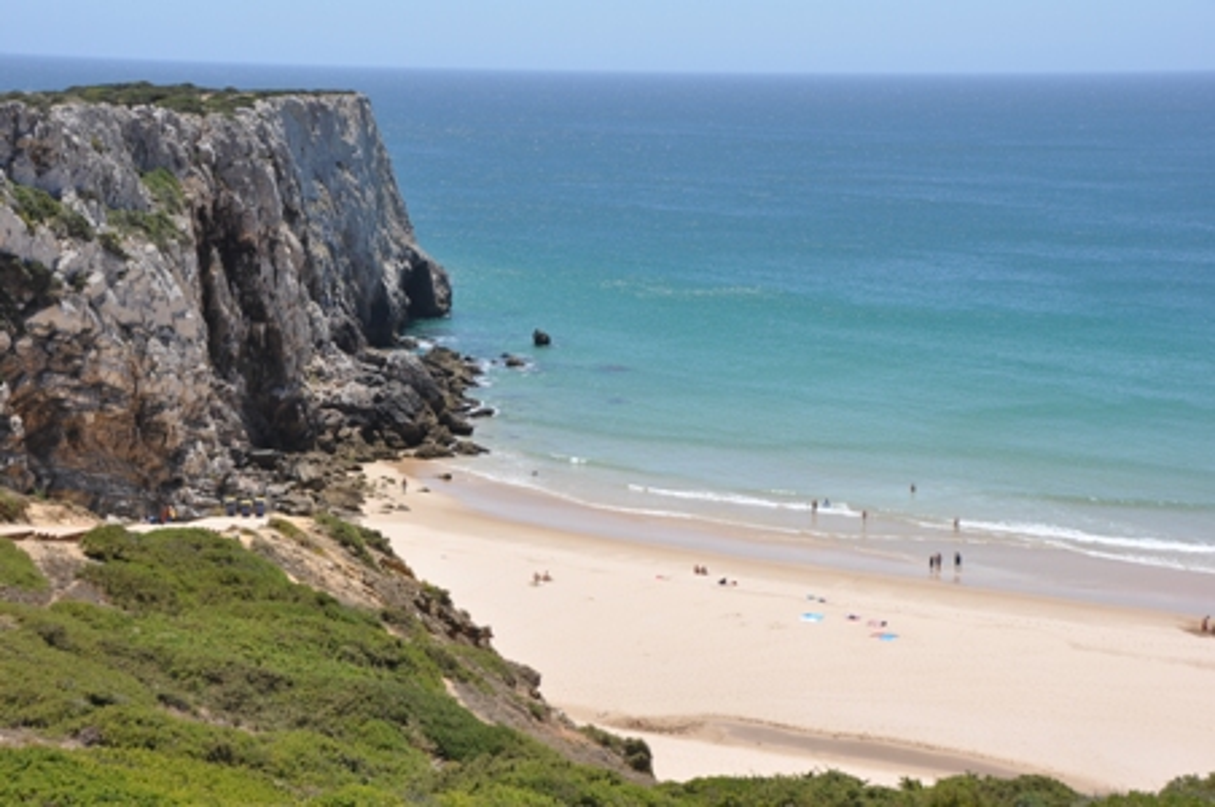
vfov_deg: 31.8
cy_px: 404
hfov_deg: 46.5
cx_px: 608
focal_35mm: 42
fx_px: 1415
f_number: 9
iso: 200
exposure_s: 1/320
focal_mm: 28
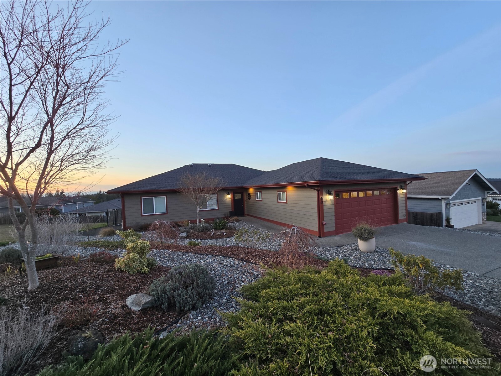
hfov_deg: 106.2
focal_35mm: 13
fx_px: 188
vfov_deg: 89.9
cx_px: 250
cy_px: 188
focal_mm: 2.2
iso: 64
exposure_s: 1/60
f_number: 2.2
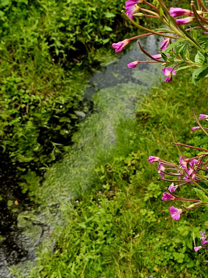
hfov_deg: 30.2
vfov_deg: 39.6
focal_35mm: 48
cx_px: 120
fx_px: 385
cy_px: 149
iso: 16
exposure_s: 1/182
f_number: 1.7
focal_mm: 6.3
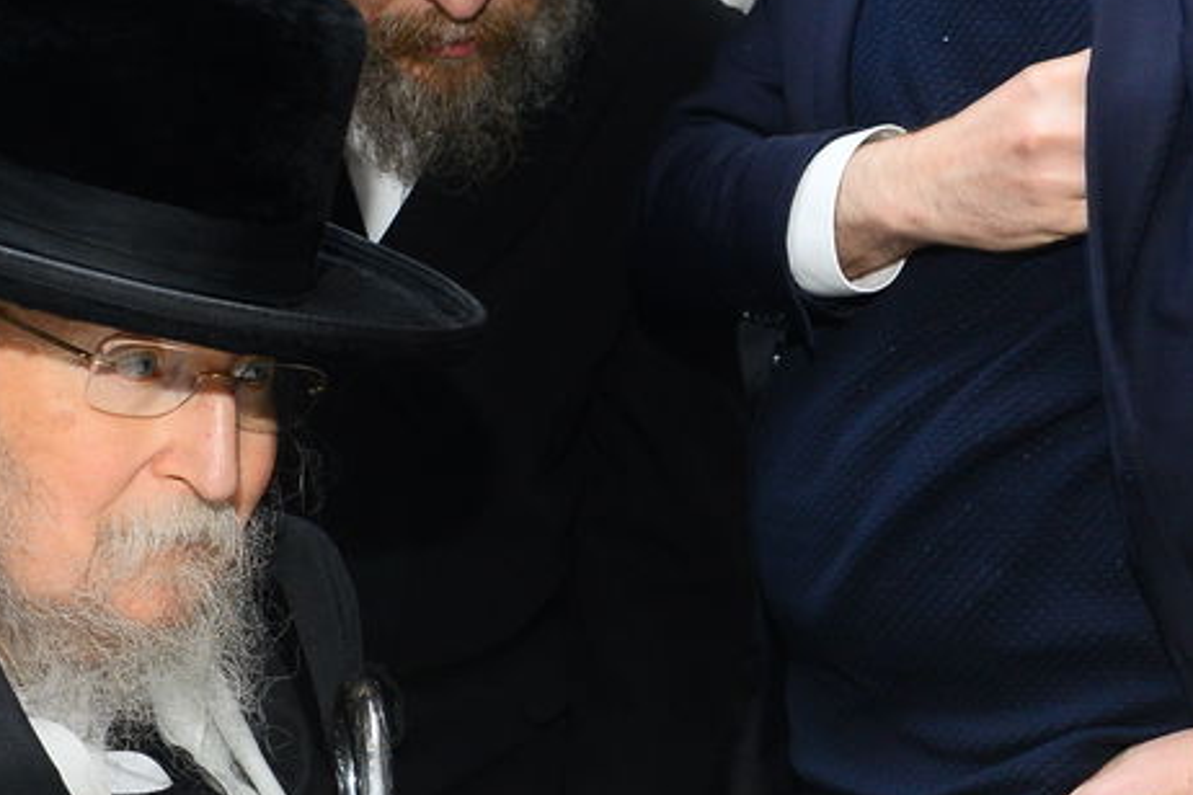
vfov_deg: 15.0
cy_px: 564
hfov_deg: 22.1
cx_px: 927
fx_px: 3015
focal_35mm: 91
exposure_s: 1/100
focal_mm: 30
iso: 1250
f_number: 5
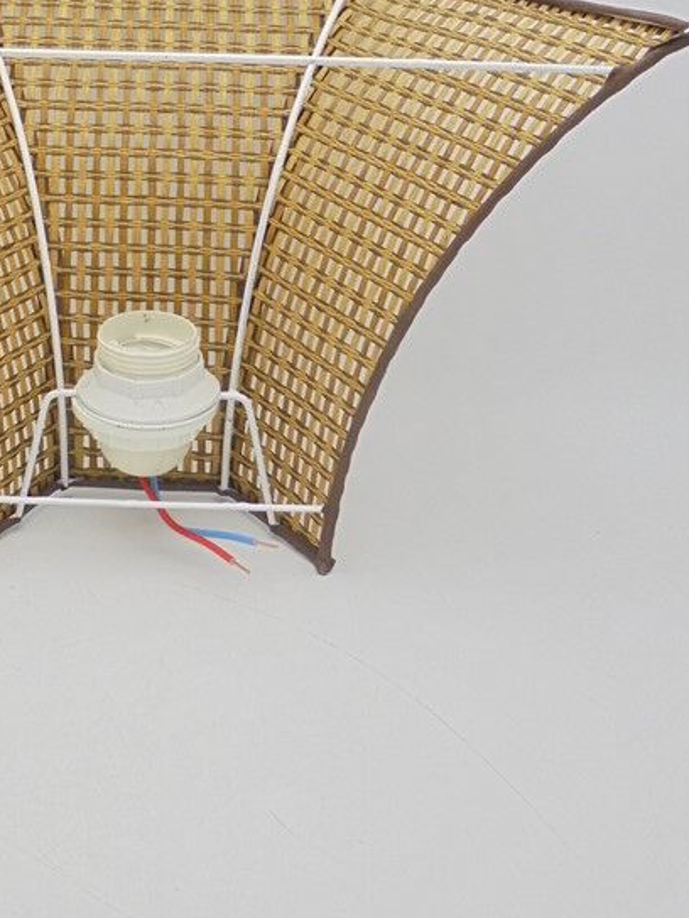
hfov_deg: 29.8
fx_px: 1274
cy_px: 179
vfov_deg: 38.1
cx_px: 173
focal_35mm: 48
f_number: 3.7
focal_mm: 5.3
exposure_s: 1/50
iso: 100
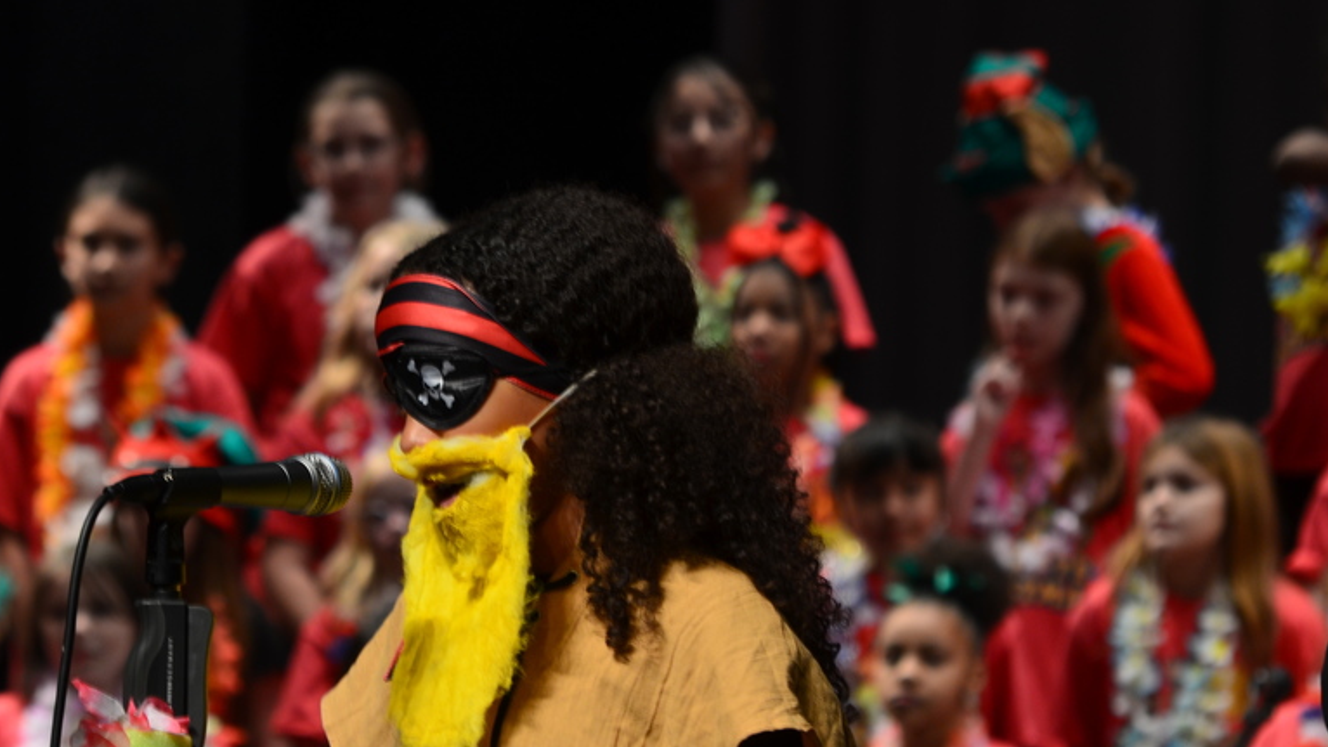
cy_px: 572
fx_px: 14755
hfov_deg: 5.2
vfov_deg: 2.9
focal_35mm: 419
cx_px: 480
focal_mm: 200
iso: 400
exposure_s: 1/30
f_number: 9
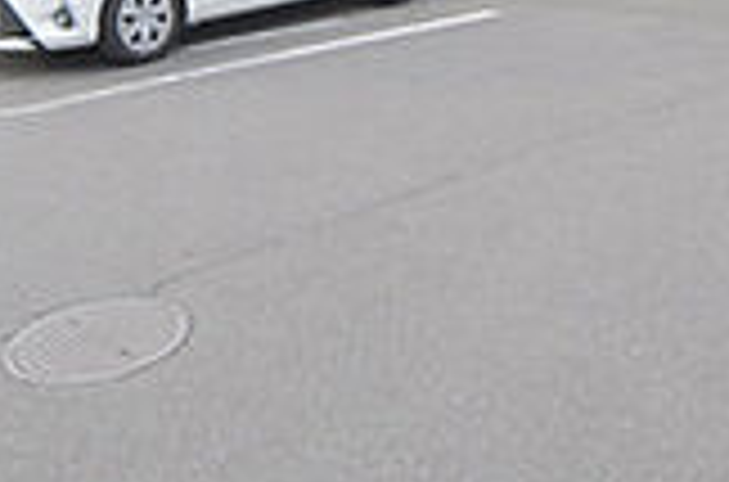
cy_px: -196
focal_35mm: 49
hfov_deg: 40.4
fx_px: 987
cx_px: 436
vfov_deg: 23.2
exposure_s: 1/125
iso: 220
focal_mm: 8.5
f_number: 5.6
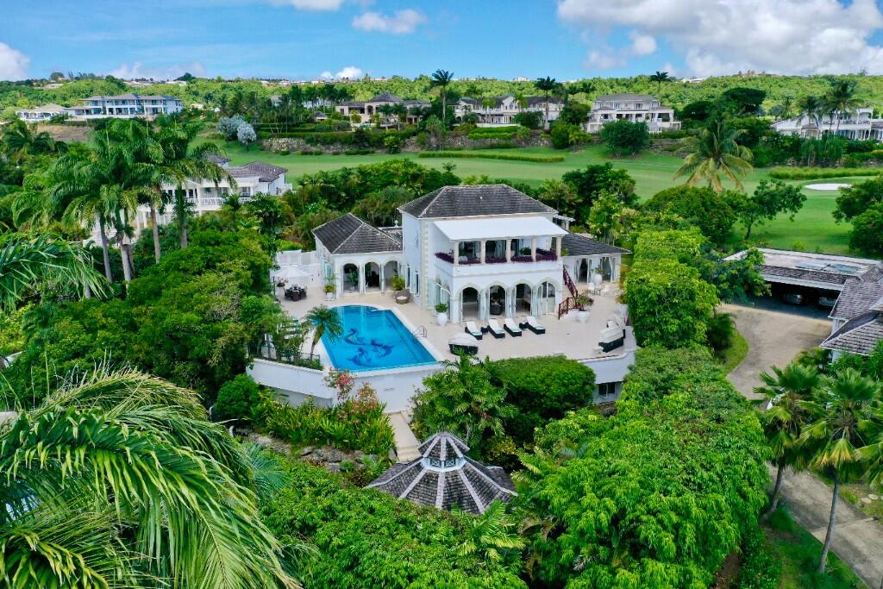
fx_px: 687
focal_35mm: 28
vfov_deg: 46.4
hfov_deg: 65.5
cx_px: 442
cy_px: 294
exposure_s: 1/500
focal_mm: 10.26
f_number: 6.3
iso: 100
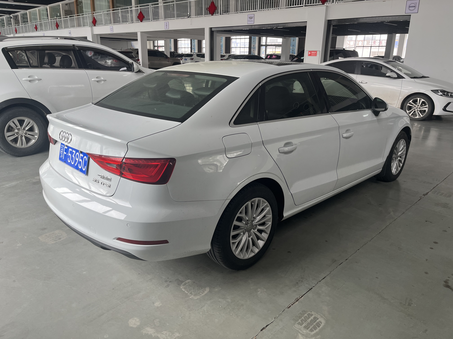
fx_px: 340
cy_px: 170
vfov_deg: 53.1
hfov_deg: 67.3
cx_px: 226
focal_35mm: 26
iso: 100
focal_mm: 5.1
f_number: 1.6
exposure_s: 1/122
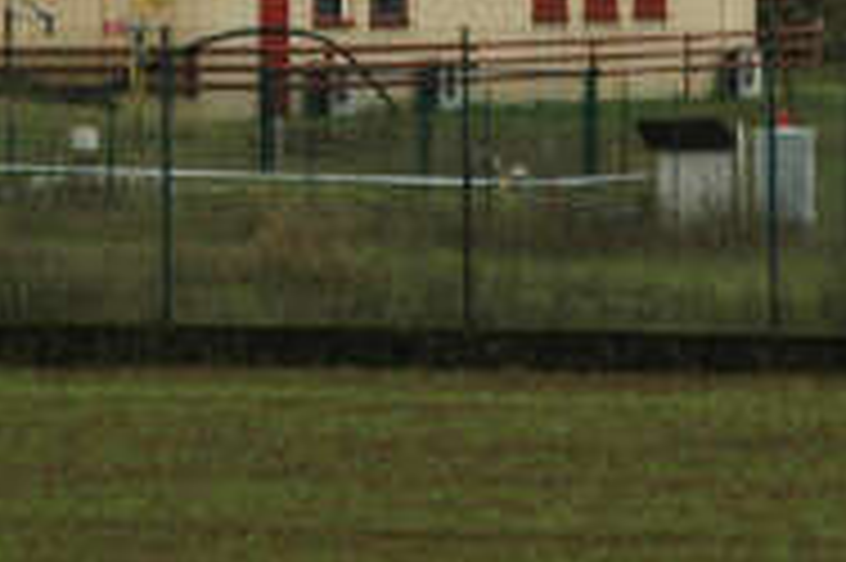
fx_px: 8781
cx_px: 639
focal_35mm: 374
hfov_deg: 5.5
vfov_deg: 3.7
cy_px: -225
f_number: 7.1
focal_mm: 70
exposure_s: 1/200
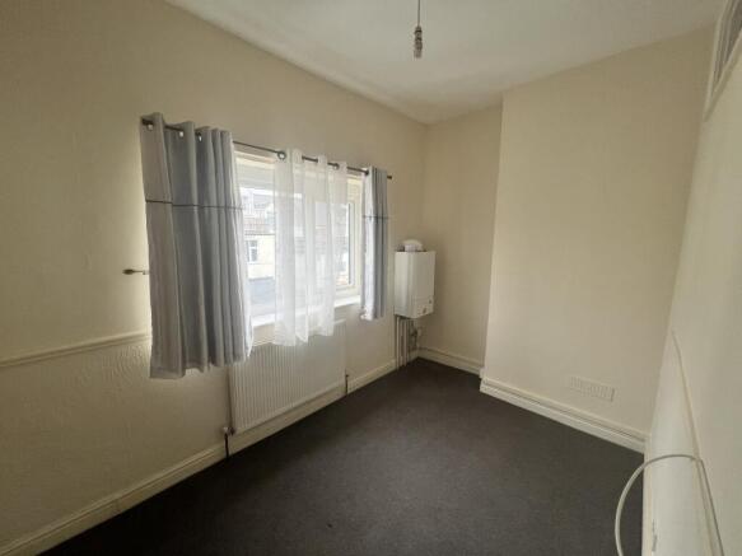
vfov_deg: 89.9
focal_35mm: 13
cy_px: 278
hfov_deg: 106.2
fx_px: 279
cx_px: 371
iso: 64
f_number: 1.8
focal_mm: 1.57
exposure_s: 1/99
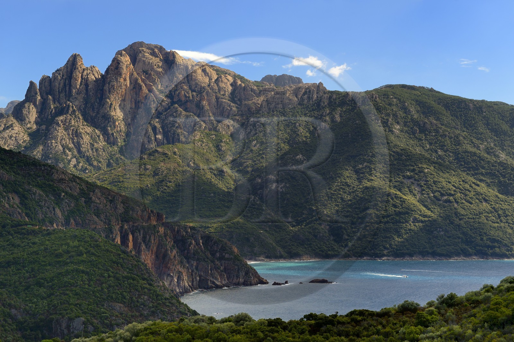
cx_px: 257
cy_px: 171
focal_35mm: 60
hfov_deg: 33.4
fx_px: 856
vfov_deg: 22.6
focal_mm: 60
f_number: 7.1
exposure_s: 1/500
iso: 200
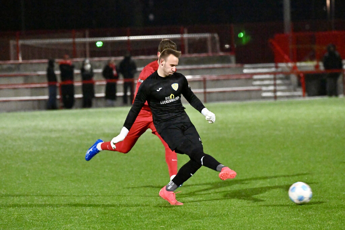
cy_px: 115
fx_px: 1677
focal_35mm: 175
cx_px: 172
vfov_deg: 7.8
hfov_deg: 11.7
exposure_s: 1/1250
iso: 10000
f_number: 3.5
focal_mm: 175
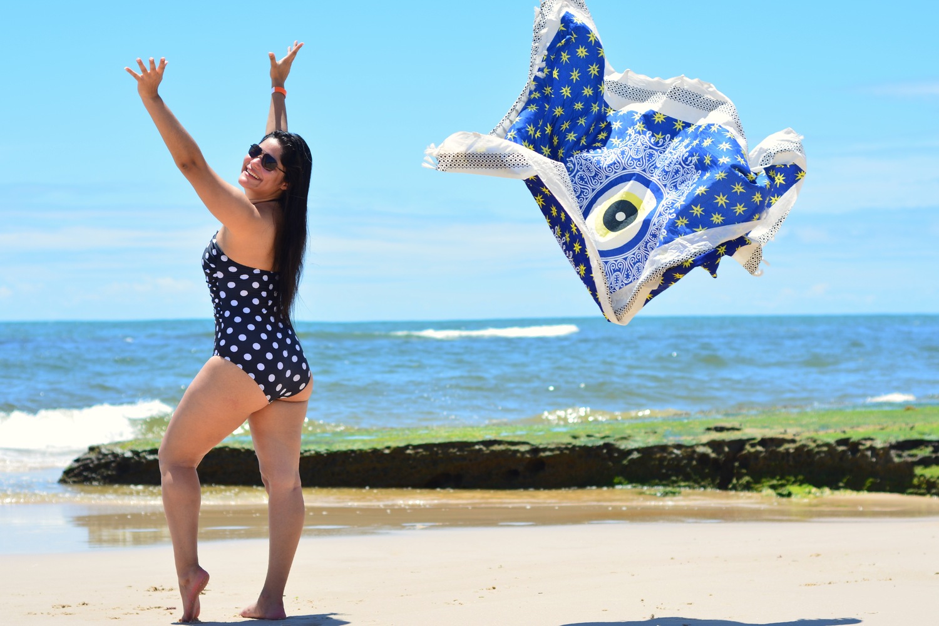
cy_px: 313
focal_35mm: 75
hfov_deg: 27.0
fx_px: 1956
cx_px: 470
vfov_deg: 18.2
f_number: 2.8
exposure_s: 1/1250
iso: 100
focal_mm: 50
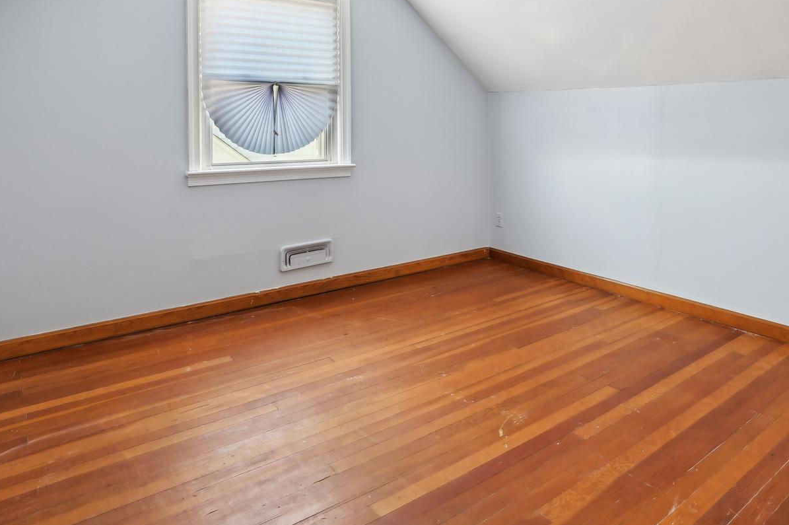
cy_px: 123
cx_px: 398
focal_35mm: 24
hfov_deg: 73.8
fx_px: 526
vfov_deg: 50.6
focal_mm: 14
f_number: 8
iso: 400
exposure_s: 1/13
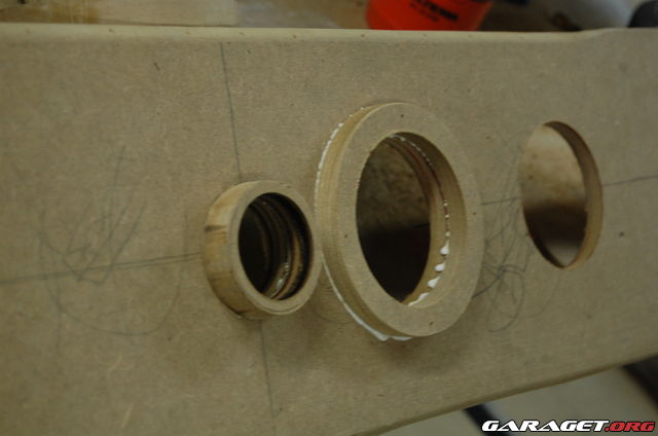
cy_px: 218
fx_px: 1505
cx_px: 329
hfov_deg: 24.7
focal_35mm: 82
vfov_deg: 16.5
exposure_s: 1/10
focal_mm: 55
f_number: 5.6
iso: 800
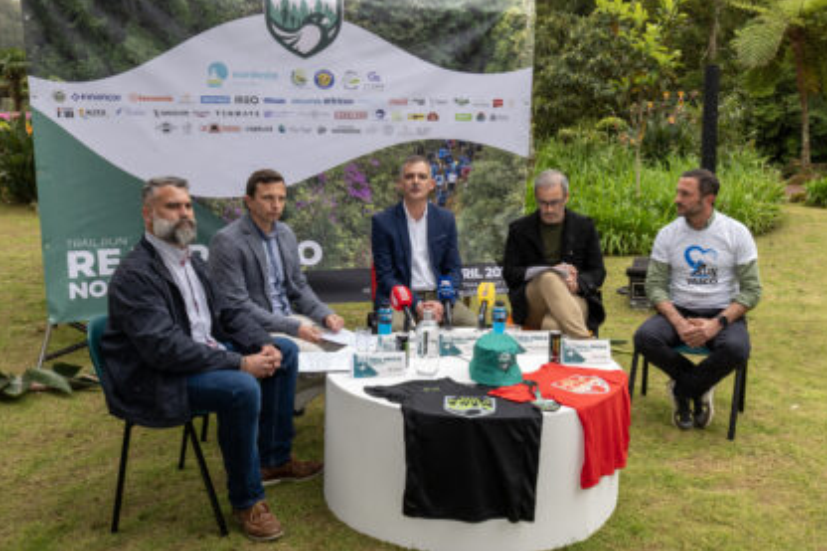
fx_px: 735
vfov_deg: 41.0
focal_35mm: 32
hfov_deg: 58.5
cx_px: 471
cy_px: 240
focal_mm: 26
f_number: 7.1
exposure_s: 1/200
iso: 400
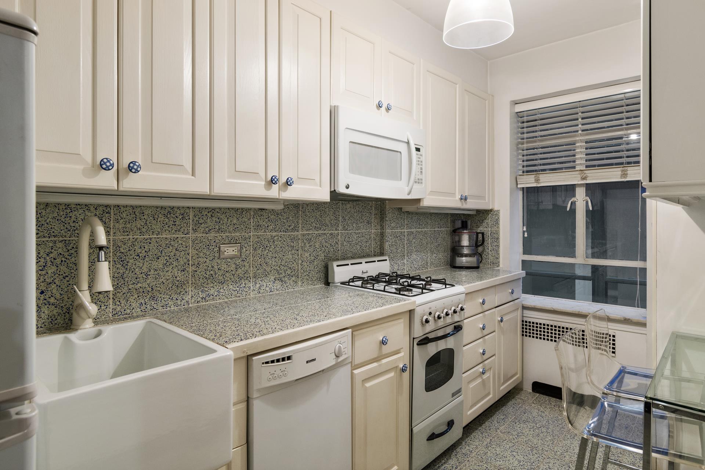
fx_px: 382
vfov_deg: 63.2
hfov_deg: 85.4
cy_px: 235
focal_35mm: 20
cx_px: 352
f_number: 8
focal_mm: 13
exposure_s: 1/2
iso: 100
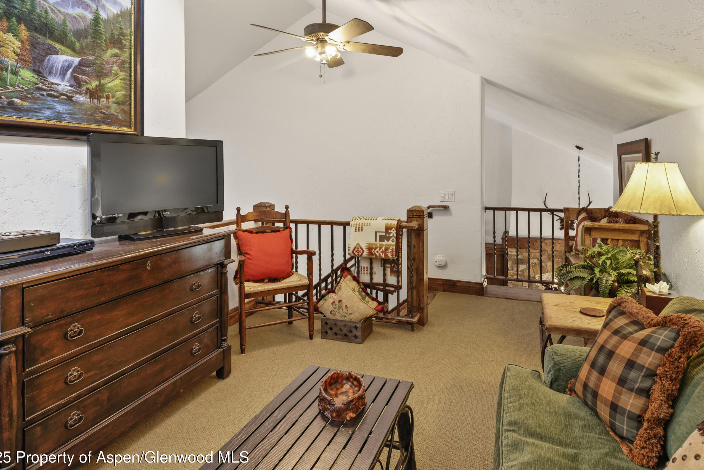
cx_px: 378
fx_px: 391
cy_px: 206
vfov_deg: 61.8
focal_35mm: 20
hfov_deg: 83.8
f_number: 7.1
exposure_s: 1/3
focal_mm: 17
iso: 400
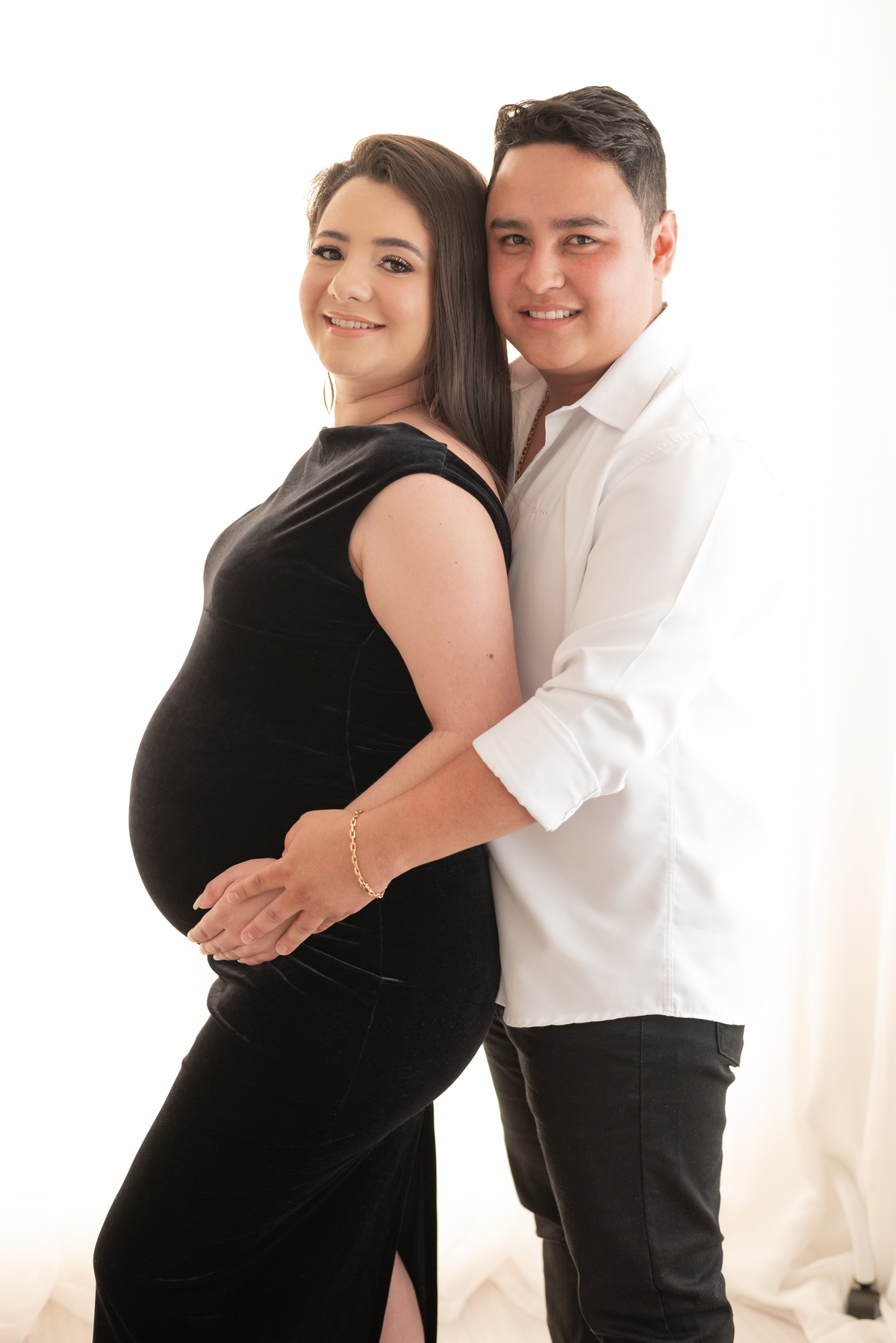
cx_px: 448
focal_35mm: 50
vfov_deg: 39.6
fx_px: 1865
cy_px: 672
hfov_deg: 27.0
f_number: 3.5
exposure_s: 1/125
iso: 320
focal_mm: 50
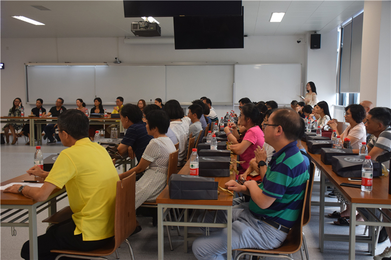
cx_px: 196
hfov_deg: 49.6
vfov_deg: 34.2
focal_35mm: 39
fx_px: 423
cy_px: 130
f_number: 4
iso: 560
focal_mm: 26
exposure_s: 1/60
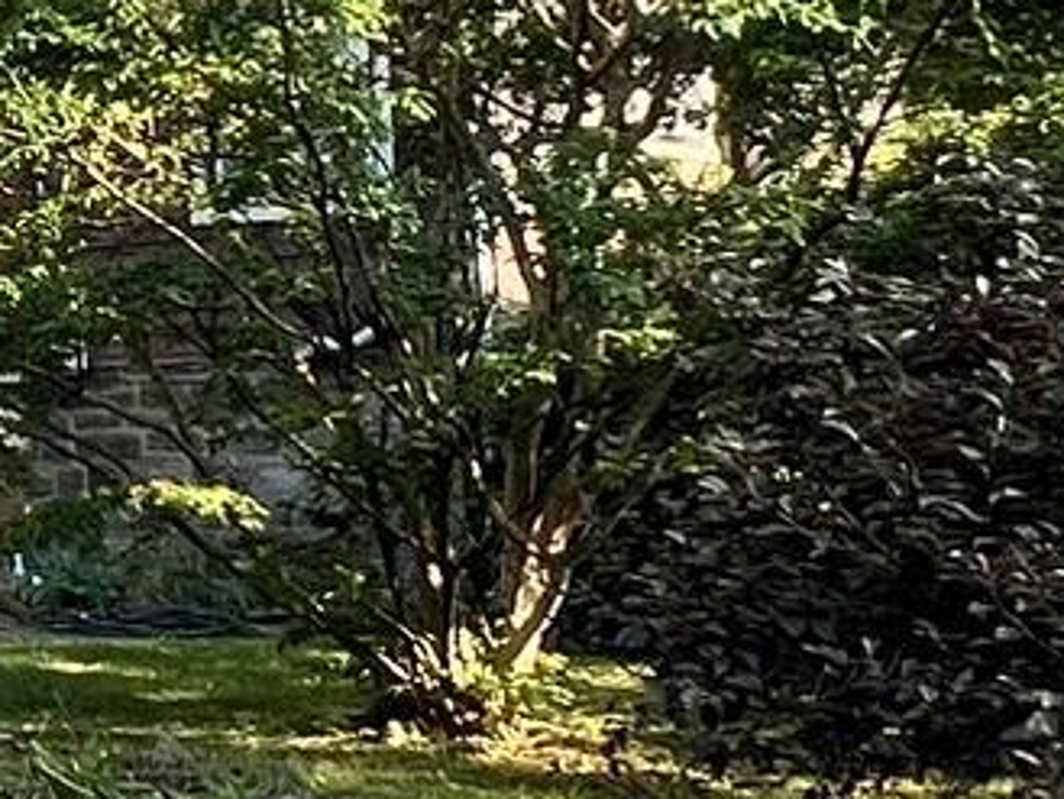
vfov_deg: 18.1
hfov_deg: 19.0
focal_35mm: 81
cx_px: -805
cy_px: 213
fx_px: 2491
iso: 32
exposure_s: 1/391
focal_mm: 1.57
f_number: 1.8
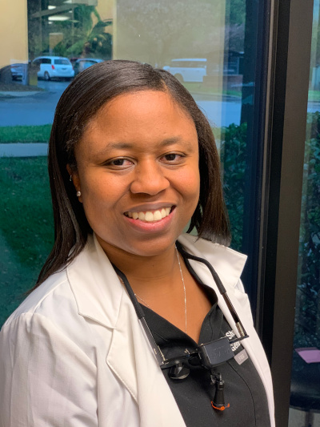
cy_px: 214
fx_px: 641
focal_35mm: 52
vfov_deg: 36.8
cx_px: 160
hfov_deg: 28.0
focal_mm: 6
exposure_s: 1/60
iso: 200
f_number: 2.4
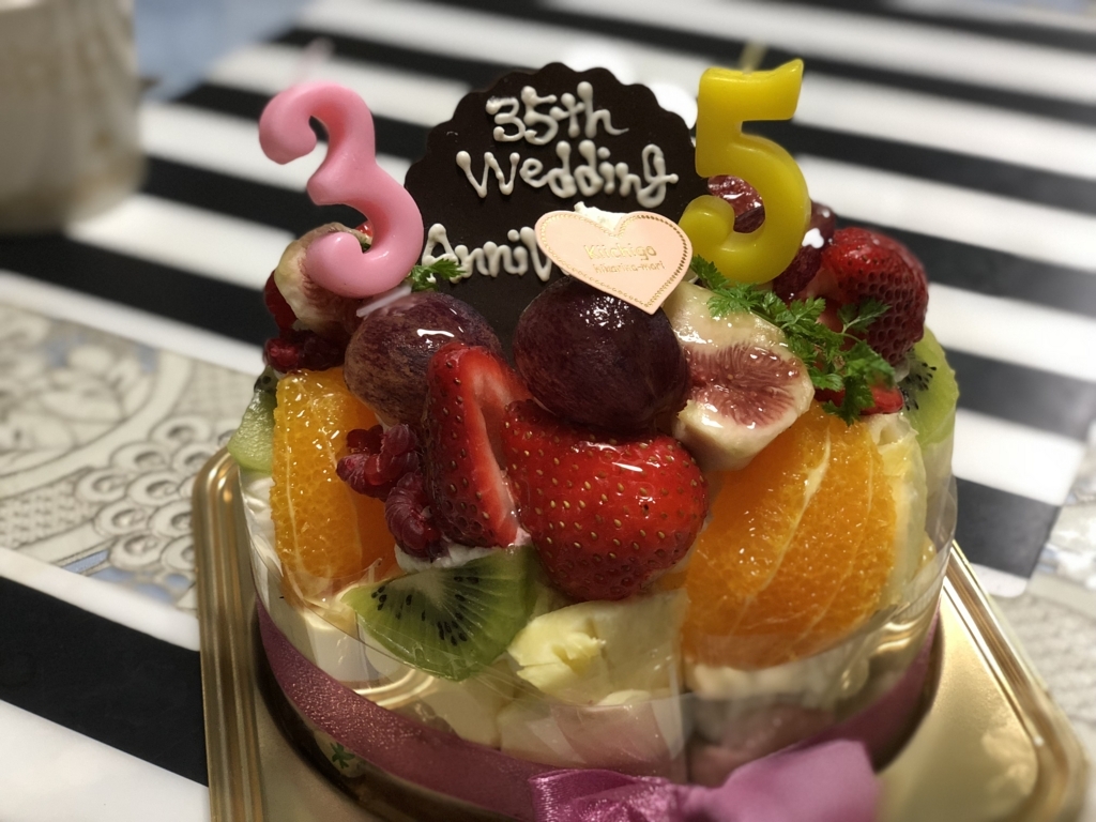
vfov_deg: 28.0
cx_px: 548
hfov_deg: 36.8
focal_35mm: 52
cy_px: 411
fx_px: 1646
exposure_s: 1/60
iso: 320
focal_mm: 6
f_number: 2.4
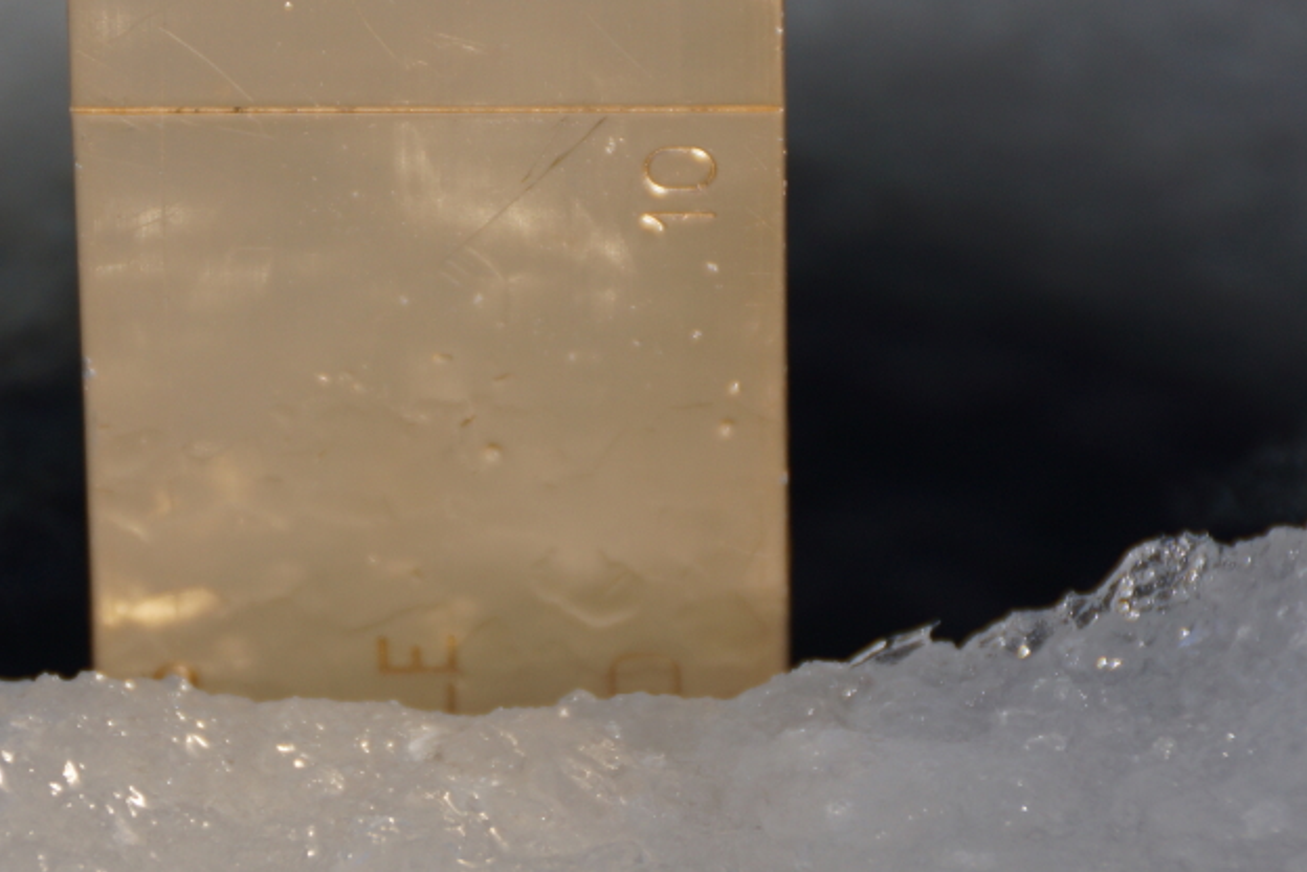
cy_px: 407
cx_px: 439
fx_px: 21782
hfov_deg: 3.4
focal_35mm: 600
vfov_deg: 2.3
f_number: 6.3
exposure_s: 1/400
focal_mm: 250
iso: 200
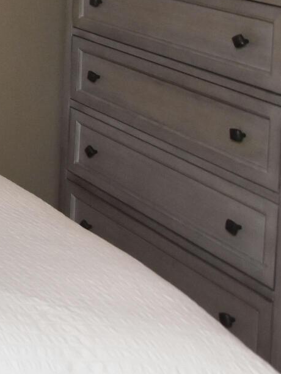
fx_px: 878
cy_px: -158
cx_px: -569
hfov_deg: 11.1
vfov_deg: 21.0
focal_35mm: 81
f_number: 4
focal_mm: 11.5
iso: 1000
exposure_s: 1/125
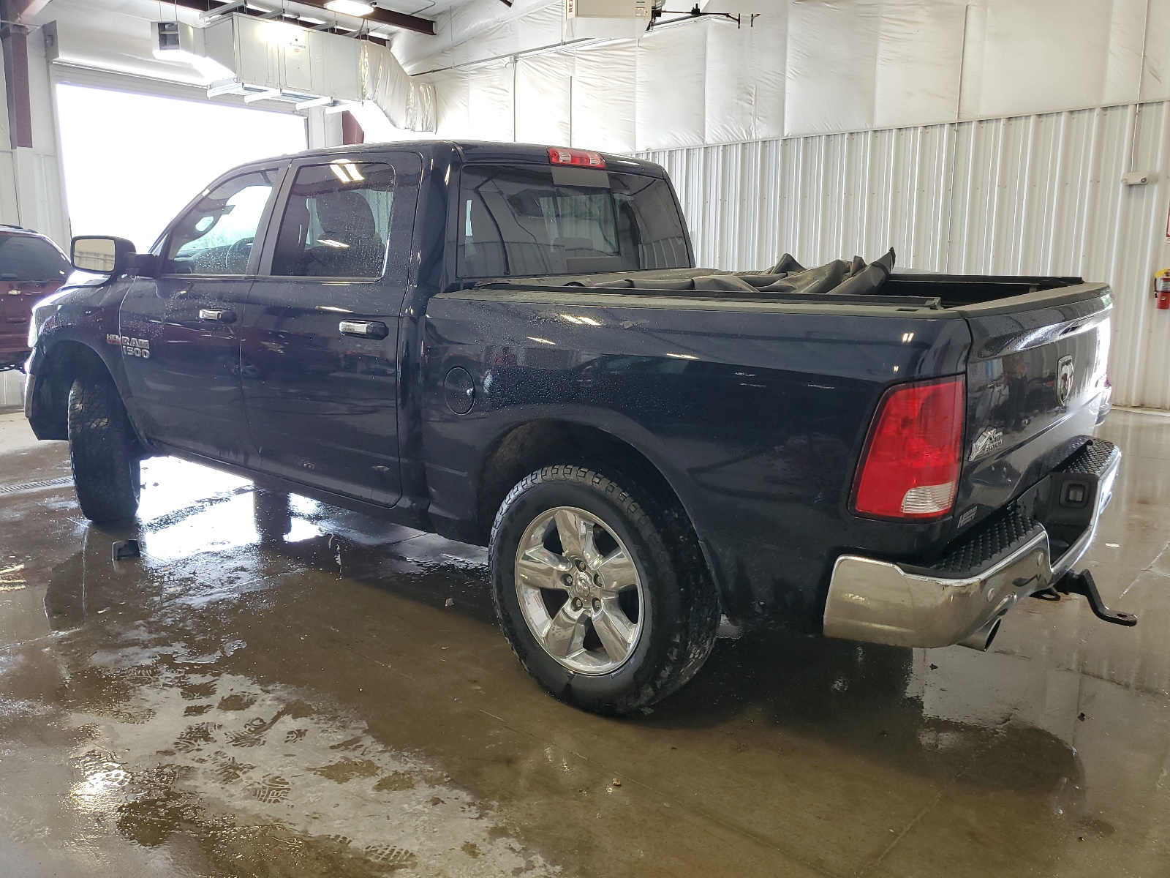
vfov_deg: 53.1
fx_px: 879
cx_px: 585
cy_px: 439
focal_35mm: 26
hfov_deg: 67.3
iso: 70
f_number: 1.5
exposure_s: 1/120
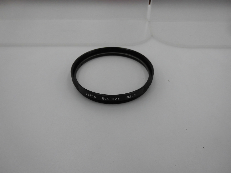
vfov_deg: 54.9
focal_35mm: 25
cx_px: 116
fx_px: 167
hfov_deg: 69.4
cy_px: 86
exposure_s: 1/125
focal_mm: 4.5
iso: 100
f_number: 3
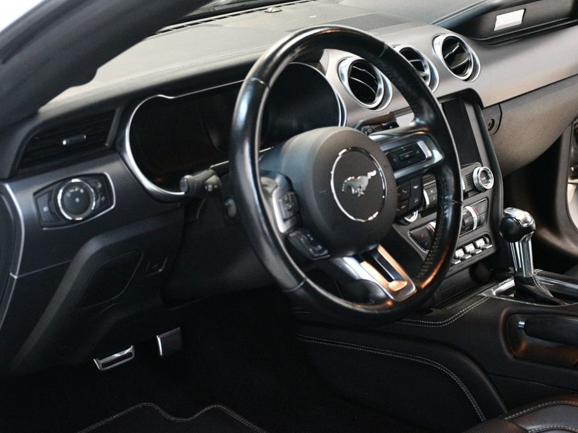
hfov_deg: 29.4
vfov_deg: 22.2
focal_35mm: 66
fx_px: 1102
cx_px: 314
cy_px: 216
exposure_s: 1/60
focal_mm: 40
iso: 5000
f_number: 4.5
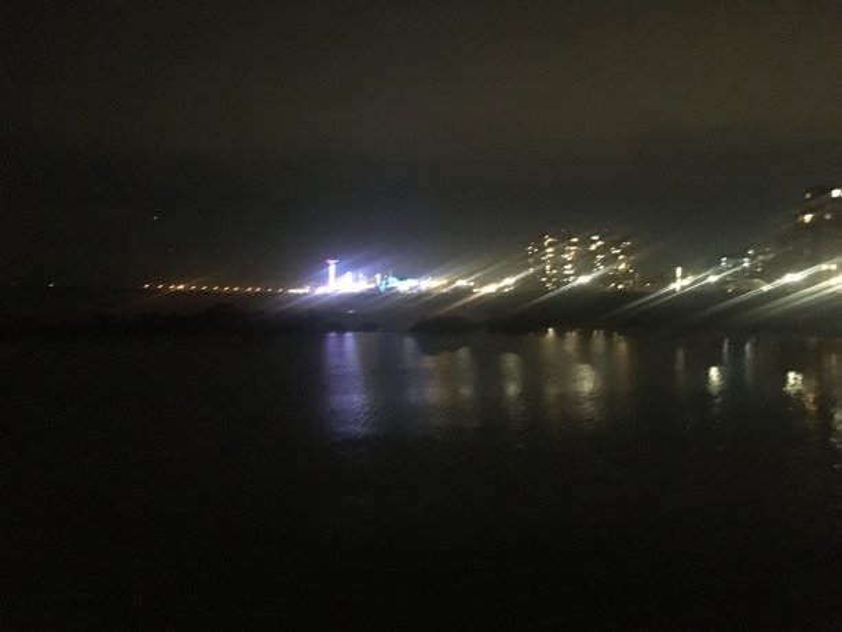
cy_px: 316
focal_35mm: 29
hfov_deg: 61.7
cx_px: 421
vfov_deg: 48.2
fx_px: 705
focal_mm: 4.15
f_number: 2.2
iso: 2000
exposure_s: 1/15
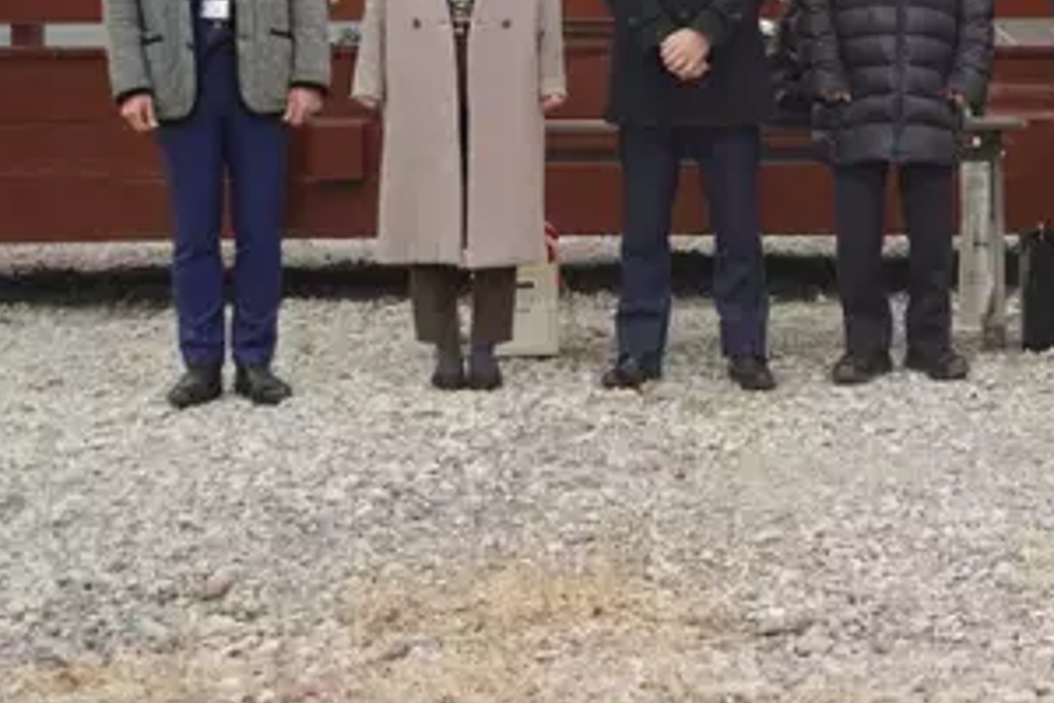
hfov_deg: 24.0
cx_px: 1036
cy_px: 116
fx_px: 2371
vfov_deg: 16.7
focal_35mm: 81
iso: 200
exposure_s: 1/160
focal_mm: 27
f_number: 4.5
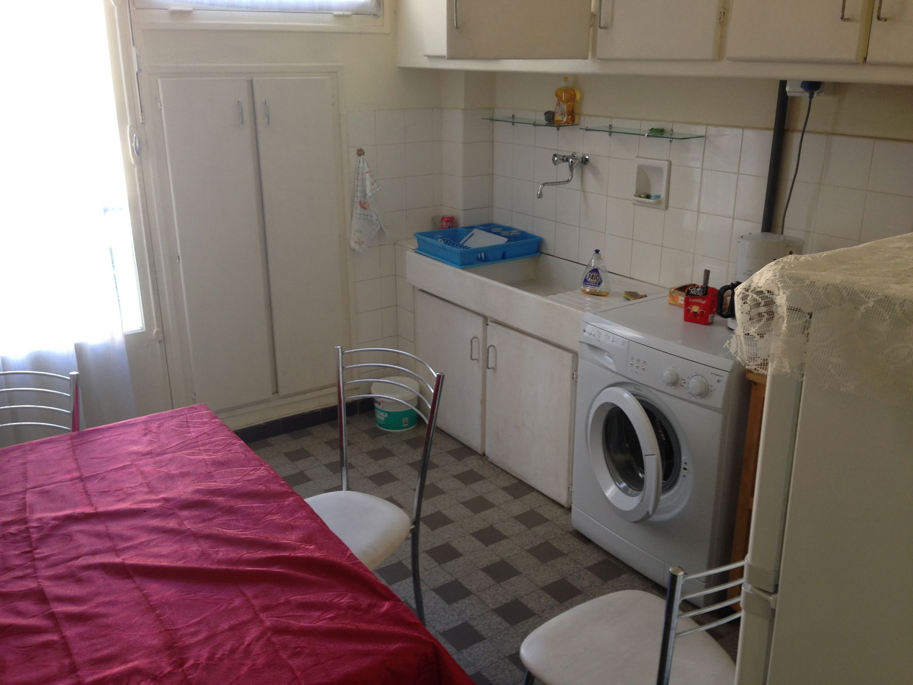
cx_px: 456
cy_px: 342
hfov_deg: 55.4
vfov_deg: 42.9
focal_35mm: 33
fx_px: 870
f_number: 2.4
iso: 50
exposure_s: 1/20
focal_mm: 4.12
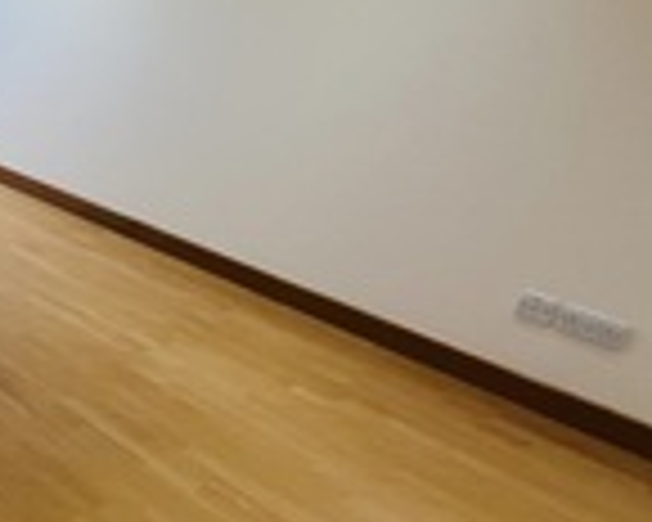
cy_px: 178
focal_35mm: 40
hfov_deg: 27.4
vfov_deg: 37.0
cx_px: -366
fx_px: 772
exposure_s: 1/50
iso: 64
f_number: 1.8
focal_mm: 1.57
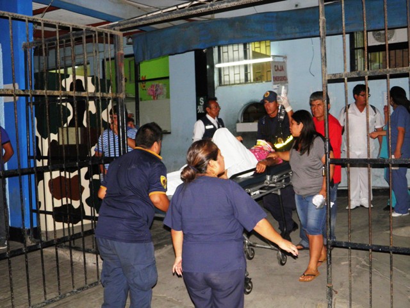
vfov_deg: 36.8
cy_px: 154
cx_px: 205
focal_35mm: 39
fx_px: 462
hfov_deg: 47.9
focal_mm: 7.1
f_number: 3.2
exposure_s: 1/60
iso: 200
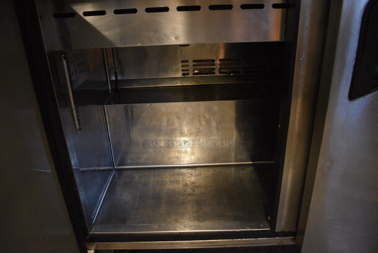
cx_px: 189
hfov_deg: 67.3
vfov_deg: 48.0
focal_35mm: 27
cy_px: 126
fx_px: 284
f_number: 3.5
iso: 2200
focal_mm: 18
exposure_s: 1/30
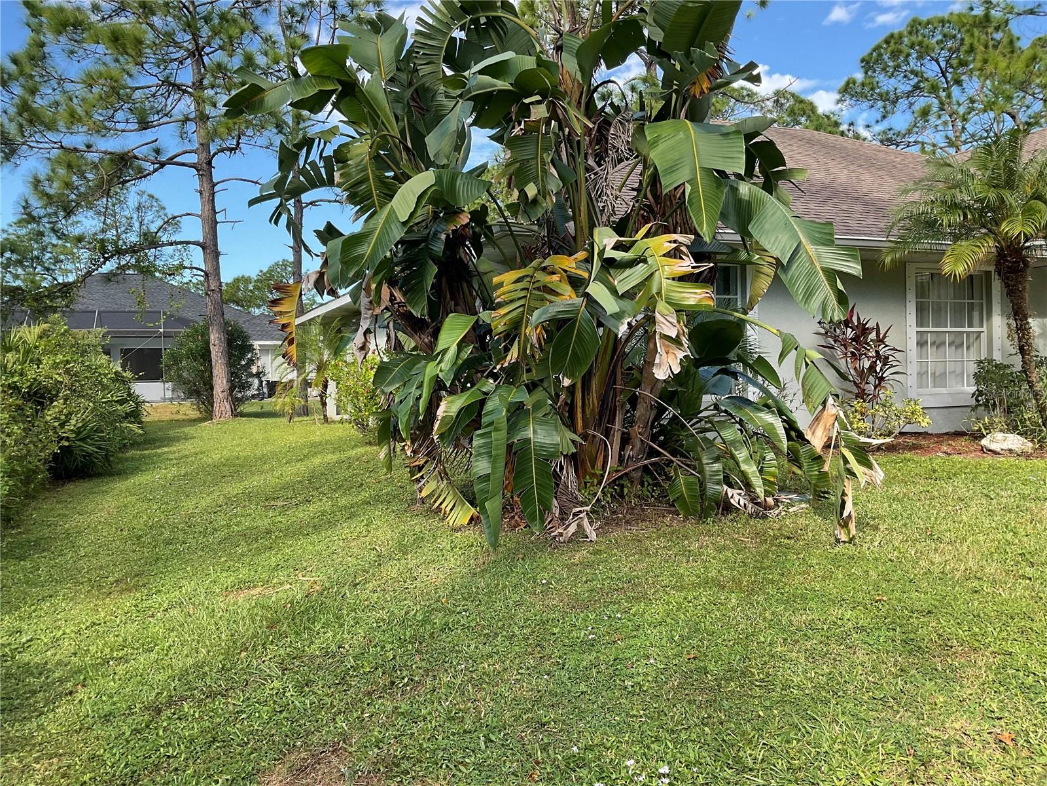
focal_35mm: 29
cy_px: 393
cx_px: 524
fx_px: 877
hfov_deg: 61.7
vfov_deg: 48.2
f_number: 1.8
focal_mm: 3
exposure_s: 1/406
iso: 16
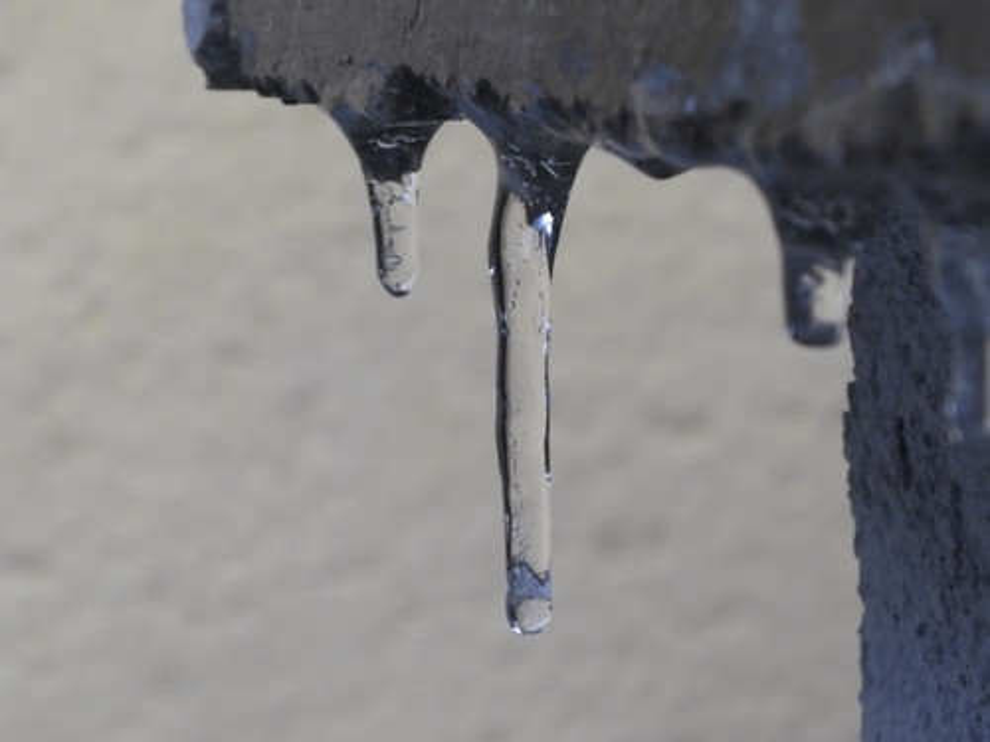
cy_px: 371
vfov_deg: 11.6
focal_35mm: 128
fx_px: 3661
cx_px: 495
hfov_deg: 15.4
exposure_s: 1/250
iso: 500
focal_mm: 22.8
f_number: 5.9
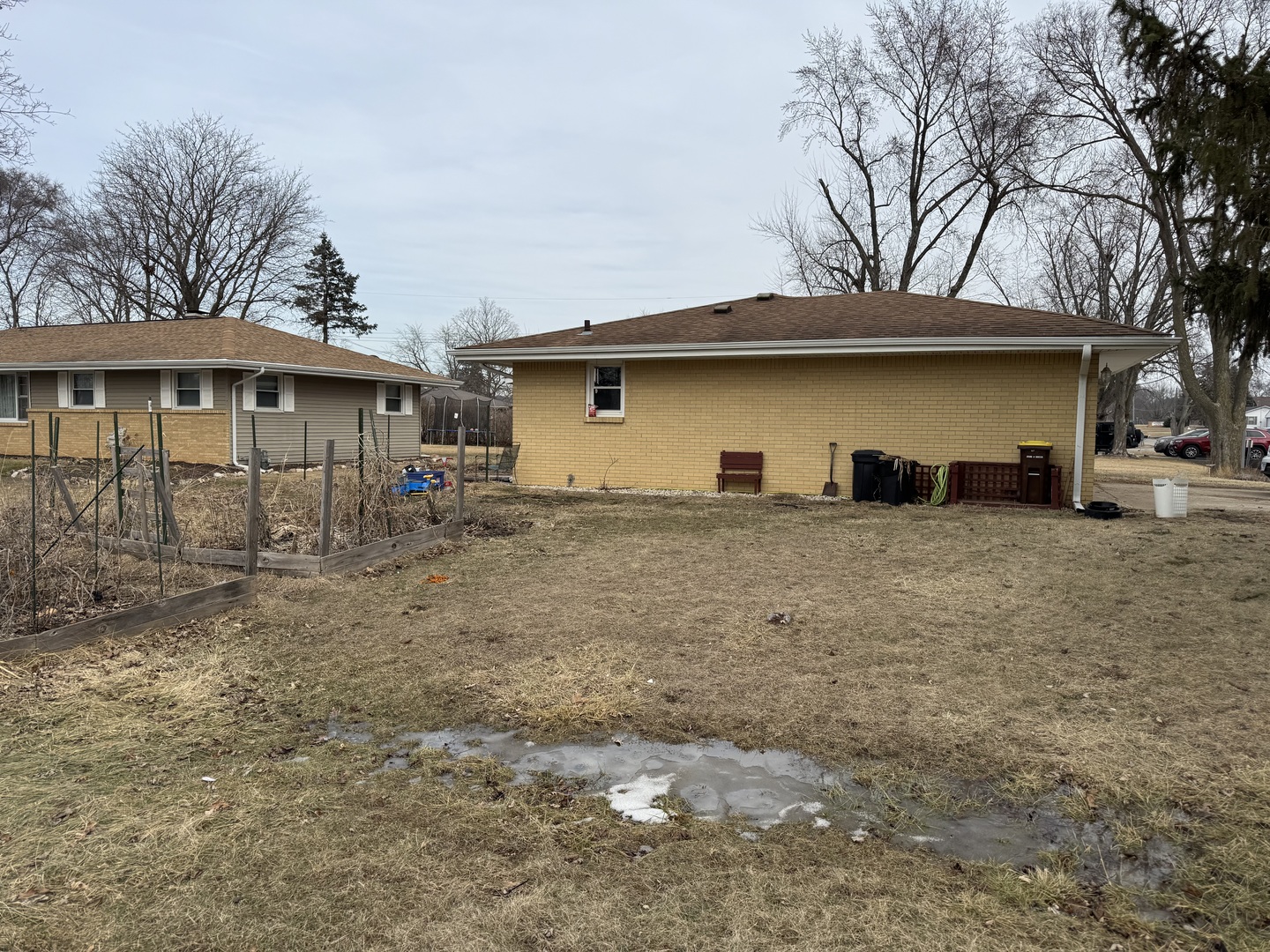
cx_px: 635
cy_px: 476
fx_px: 881
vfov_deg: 56.8
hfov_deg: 71.6
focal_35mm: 24
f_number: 1.78
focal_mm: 6.76
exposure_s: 1/2604
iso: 80
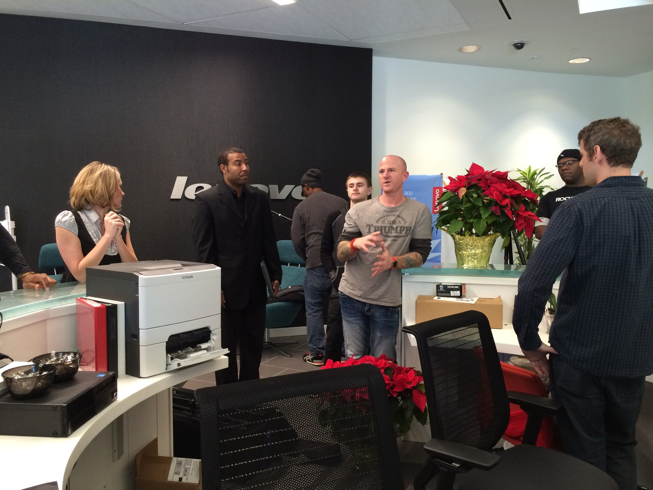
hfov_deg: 61.7
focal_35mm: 29
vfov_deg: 48.2
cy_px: 245
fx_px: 547
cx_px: 326
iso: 160
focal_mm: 4.15
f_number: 2.2
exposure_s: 1/30
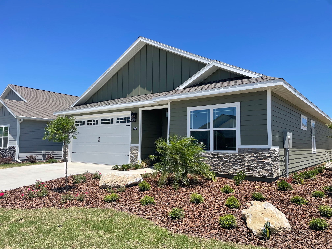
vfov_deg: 53.1
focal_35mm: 26
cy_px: 124
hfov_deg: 67.3
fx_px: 249
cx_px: 166
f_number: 1.6
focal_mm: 4.2
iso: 32
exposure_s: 1/3401
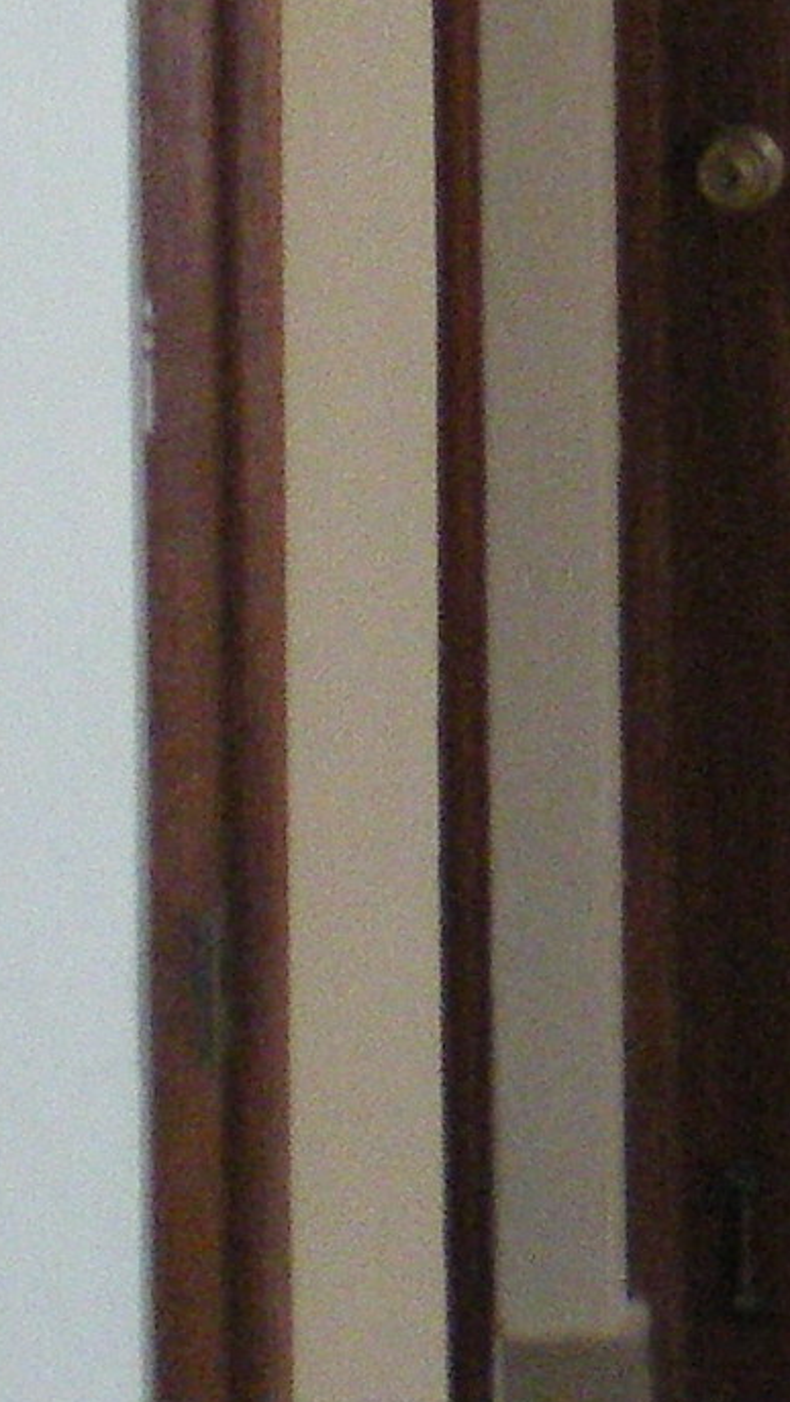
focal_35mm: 185
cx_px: 1231
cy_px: -88
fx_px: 6882
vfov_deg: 11.5
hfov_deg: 6.5
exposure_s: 1/20
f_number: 3.1
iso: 400
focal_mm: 6.3
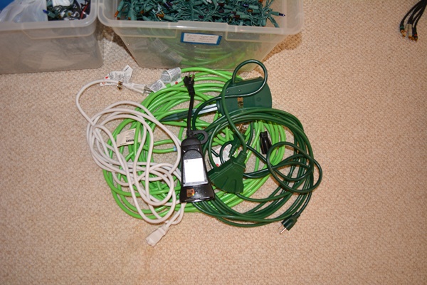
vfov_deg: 43.6
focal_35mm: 30
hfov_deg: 61.9
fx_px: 356
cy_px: 142
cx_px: 214
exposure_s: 1/60
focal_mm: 20
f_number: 3.8
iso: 720
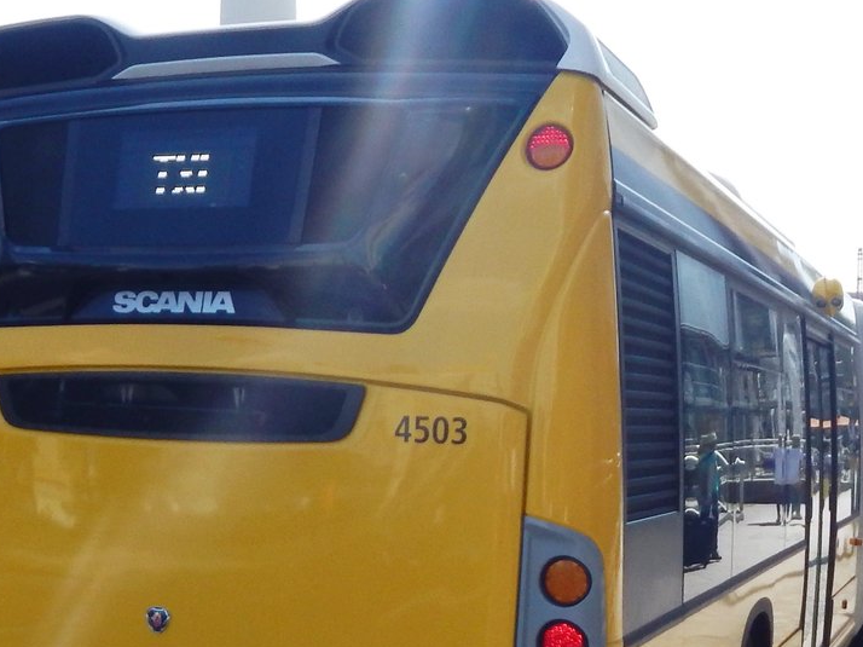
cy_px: 480
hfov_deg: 50.0
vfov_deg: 37.7
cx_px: 381
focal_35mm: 37
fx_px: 922
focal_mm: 4
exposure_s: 1/500
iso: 125
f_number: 6
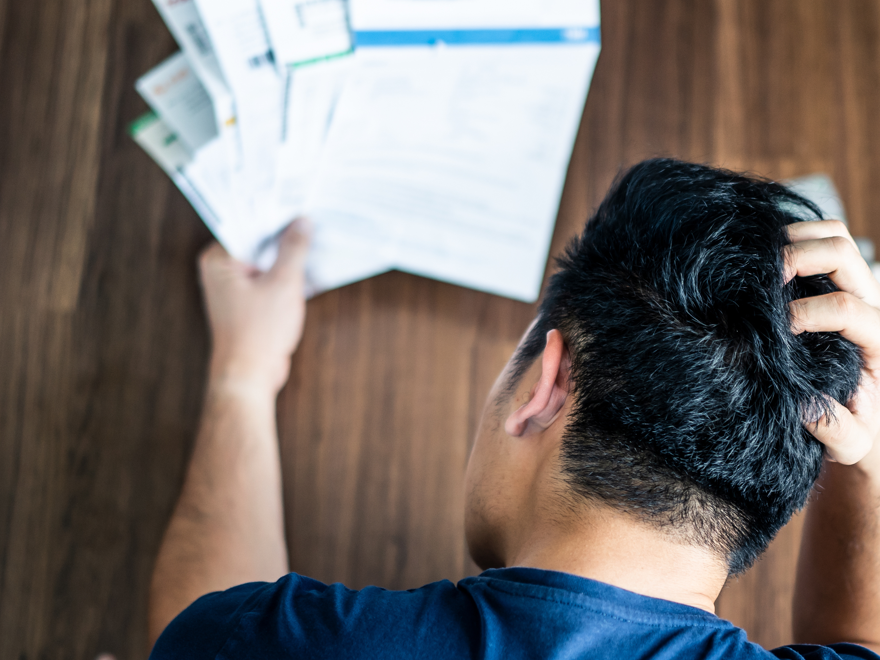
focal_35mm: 103
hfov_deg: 19.0
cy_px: 343
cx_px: 552
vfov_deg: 14.4
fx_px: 2618
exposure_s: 1/60
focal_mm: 55
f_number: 1.8
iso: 320
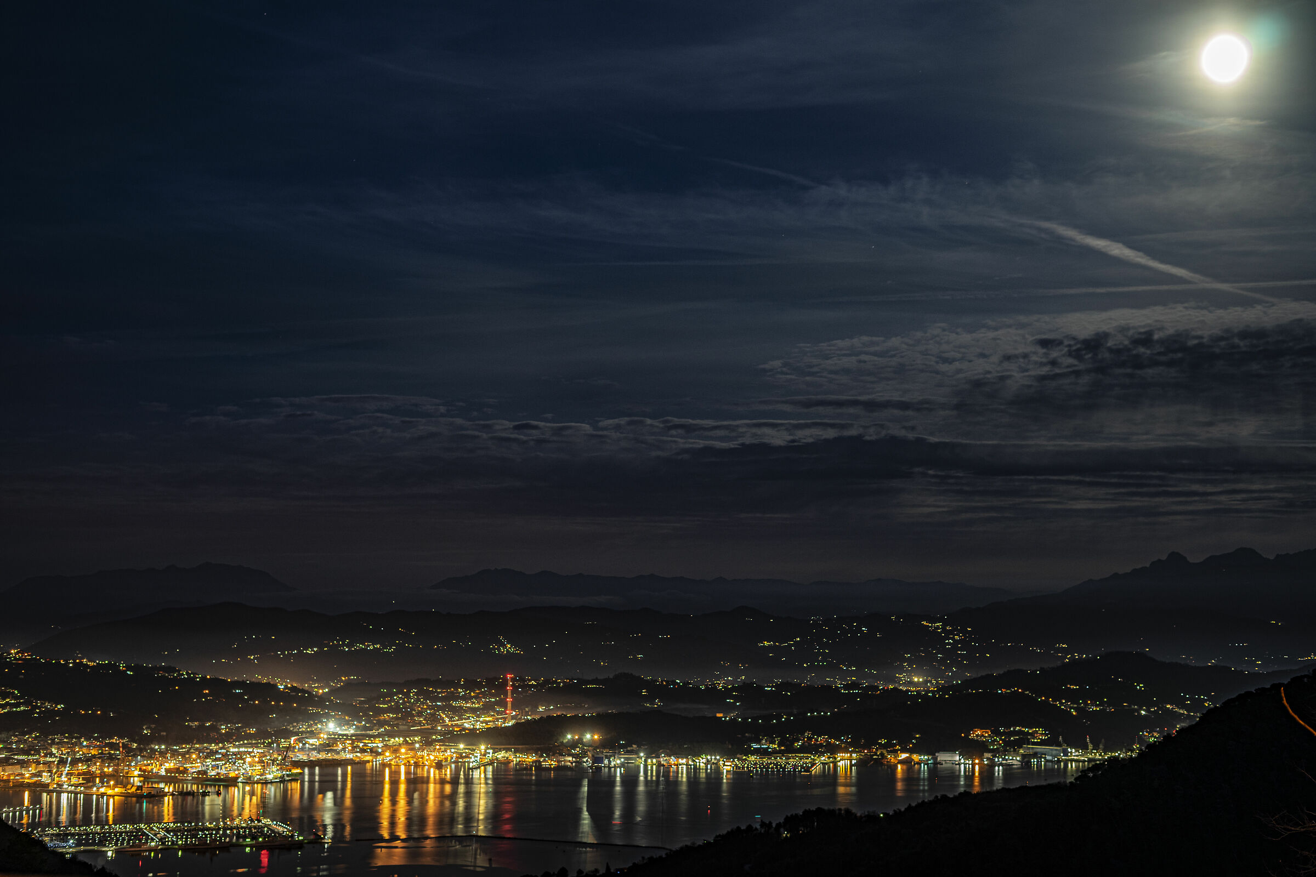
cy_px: 438
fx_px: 1828
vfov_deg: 27.0
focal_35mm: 50
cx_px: 658
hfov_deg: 39.6
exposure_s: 10
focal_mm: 50
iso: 50
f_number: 4
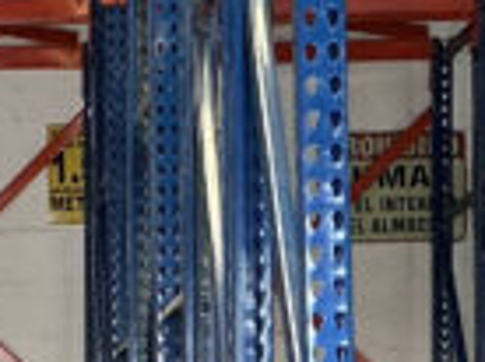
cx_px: 32
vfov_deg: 7.0
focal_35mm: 208
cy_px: 492
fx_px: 2909
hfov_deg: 9.5
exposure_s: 1/60
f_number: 1.8
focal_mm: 3
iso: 100
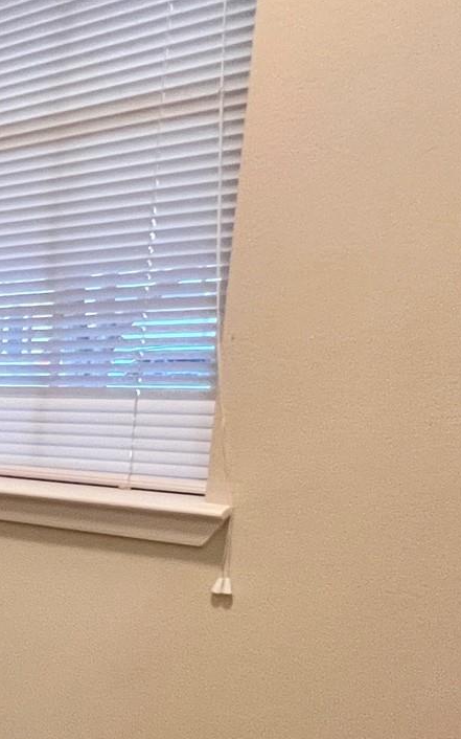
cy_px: 546
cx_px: -303
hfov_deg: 22.9
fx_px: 804
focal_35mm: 40
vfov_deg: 47.6
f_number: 1.8
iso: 500
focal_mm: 1.57
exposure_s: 1/60
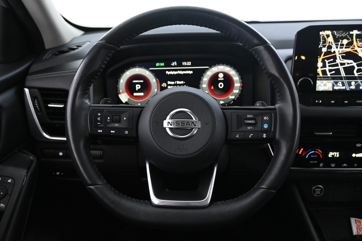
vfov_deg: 40.0
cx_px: 181
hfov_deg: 57.2
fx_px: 332
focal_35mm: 33
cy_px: 120
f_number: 4
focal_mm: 22
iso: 5600
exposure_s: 1/40
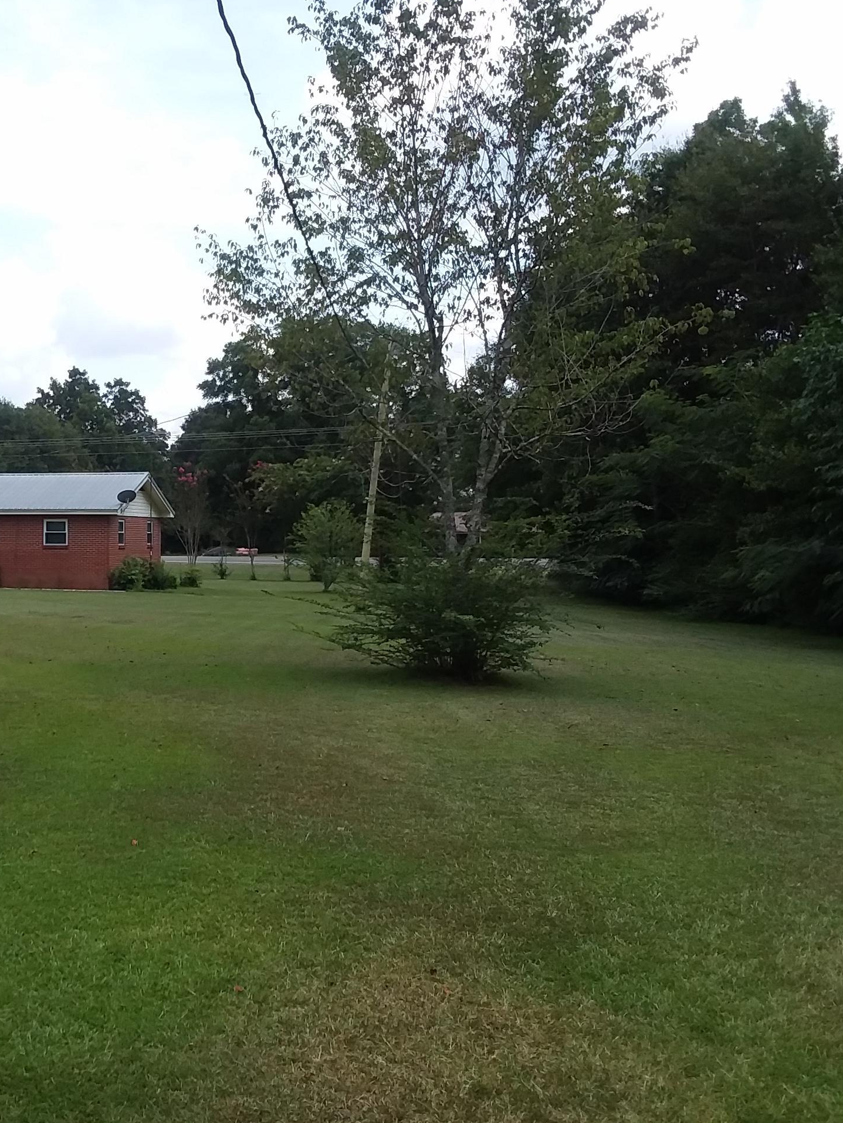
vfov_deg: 47.9
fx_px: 1266
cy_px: 561
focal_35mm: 39
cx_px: 158
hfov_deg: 35.5
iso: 40
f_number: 1.9
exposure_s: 1/1157
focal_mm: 2.47
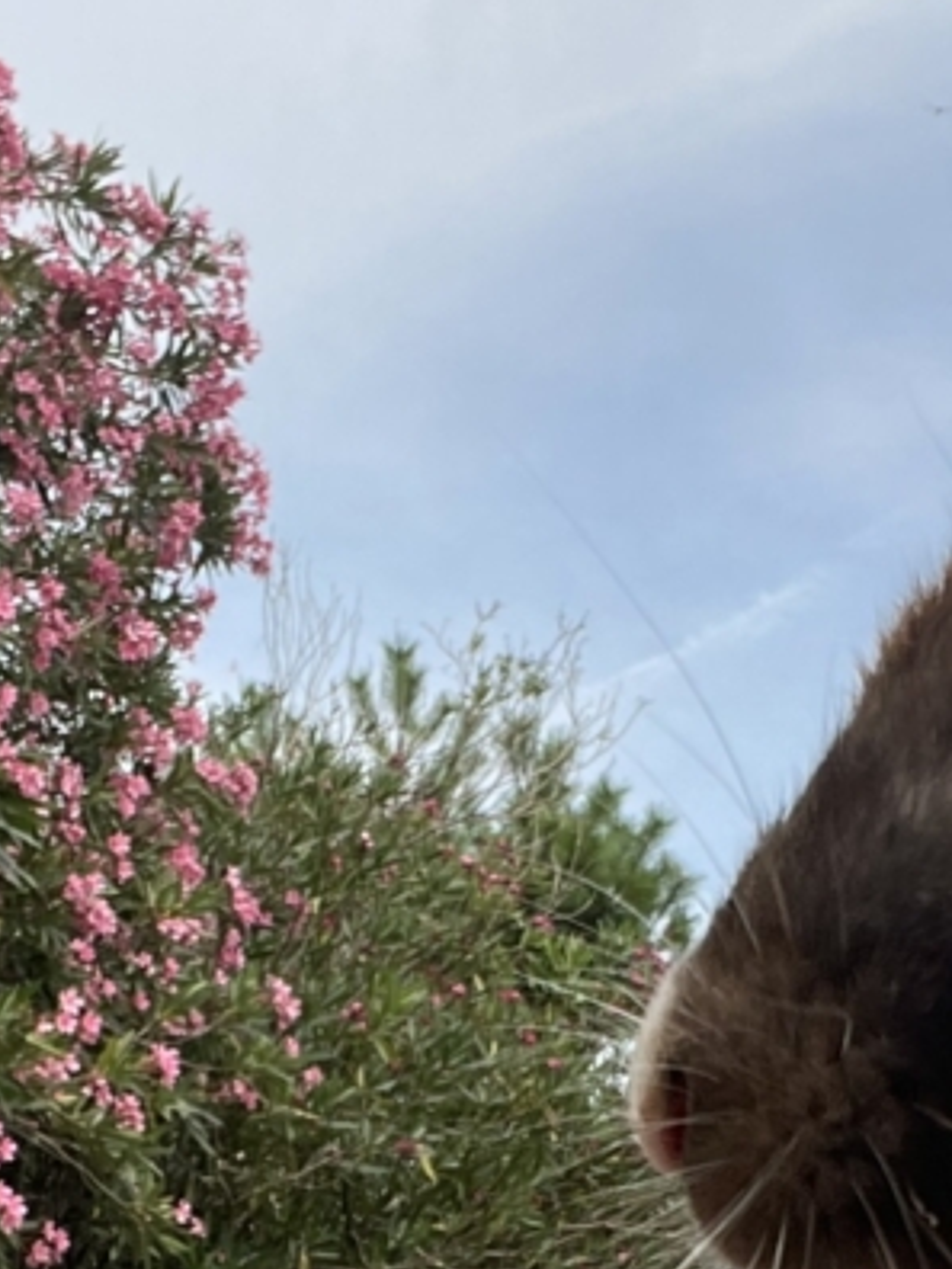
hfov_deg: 18.9
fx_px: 2860
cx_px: 466
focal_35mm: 78
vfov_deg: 23.8
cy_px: 1314
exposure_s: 1/885
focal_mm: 2.71
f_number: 2.2
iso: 25
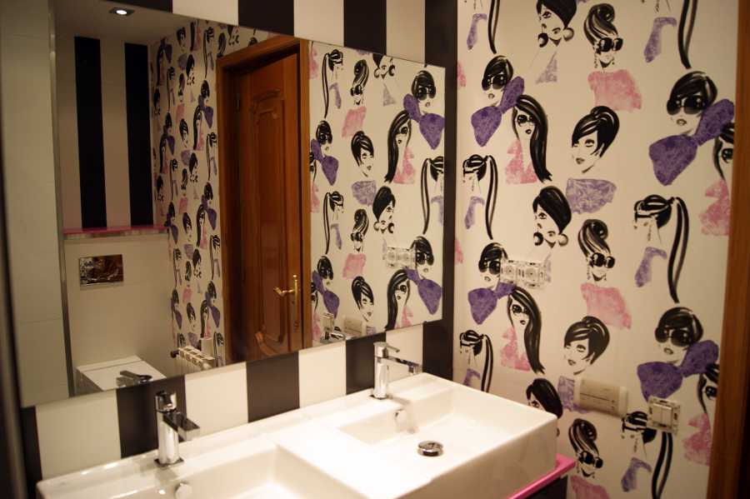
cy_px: 250
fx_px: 562
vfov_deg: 47.9
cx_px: 375
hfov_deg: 67.4
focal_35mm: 27
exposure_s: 1/30
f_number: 4
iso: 100
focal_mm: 18
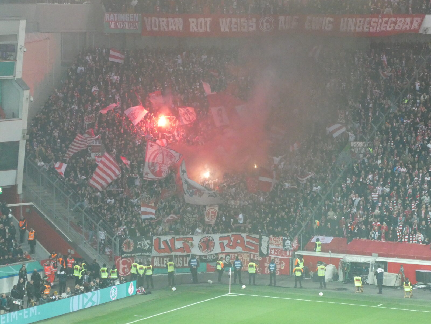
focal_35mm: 143
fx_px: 1780
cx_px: 216
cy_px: 162
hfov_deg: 13.8
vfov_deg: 10.4
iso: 800
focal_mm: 25.6
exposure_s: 1/80
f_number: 5.4
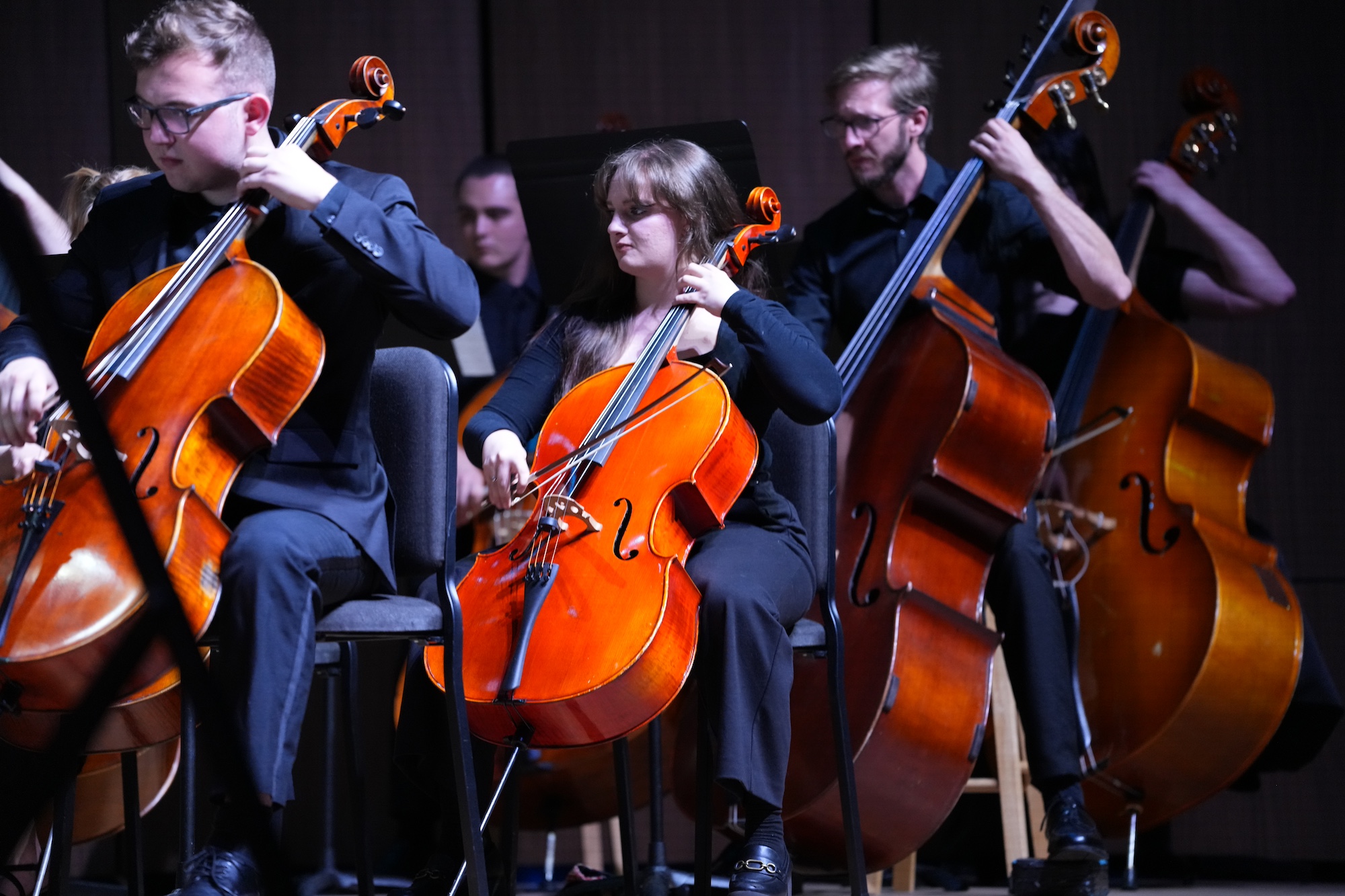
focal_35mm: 163
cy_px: 448
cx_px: 672
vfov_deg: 8.4
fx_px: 6093
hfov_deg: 12.6
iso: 3200
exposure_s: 1/80
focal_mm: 163.1
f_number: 2.8
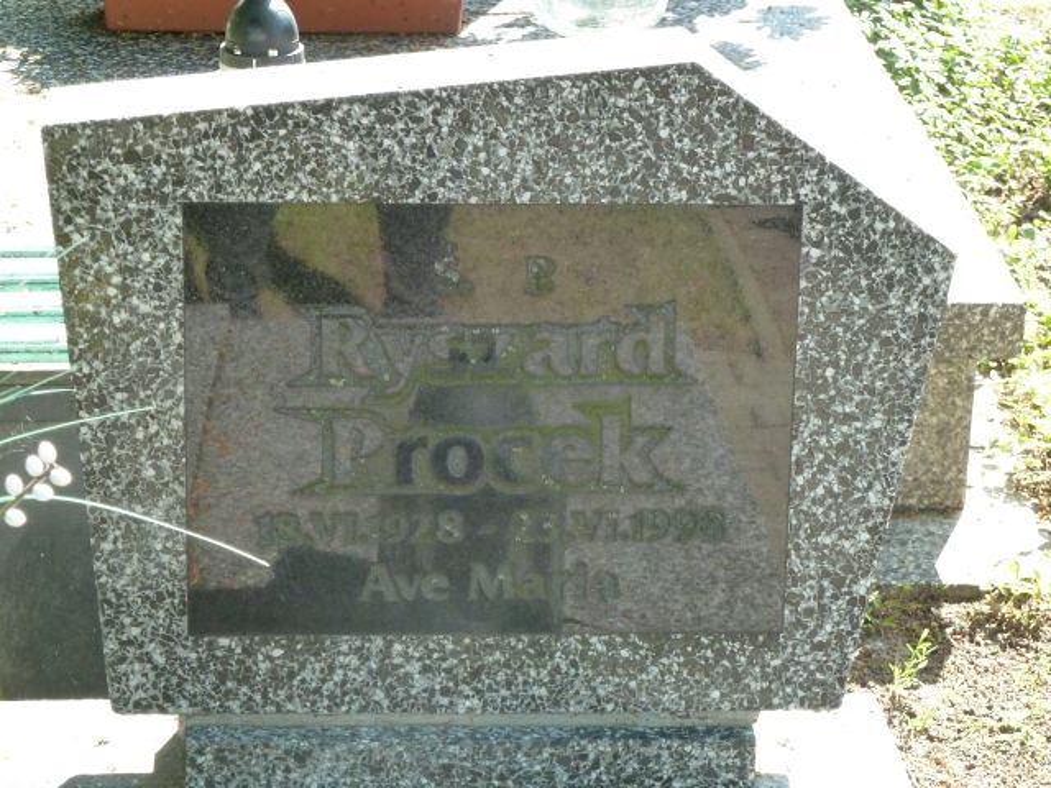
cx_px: 526
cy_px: 394
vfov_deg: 13.3
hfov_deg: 17.7
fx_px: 3370
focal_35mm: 111
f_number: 4.4
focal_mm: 18.2
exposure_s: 1/200
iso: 500
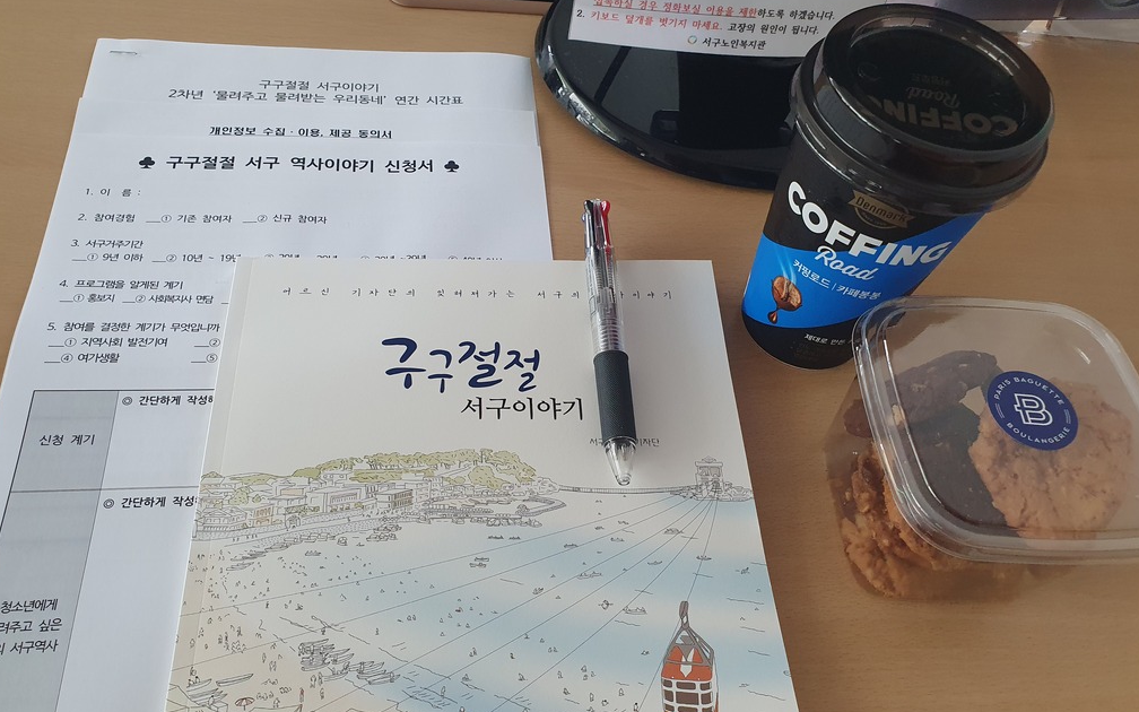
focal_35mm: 28
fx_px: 869
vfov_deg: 44.5
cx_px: 566
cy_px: 383
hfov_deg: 66.5
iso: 320
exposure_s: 1/120
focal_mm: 4.32
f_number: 2.4
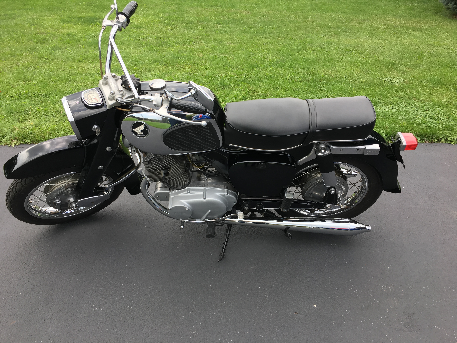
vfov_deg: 48.2
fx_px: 383
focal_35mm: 29
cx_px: 228
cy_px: 172
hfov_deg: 61.7
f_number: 2.2
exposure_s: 1/232
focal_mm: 4.15
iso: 25
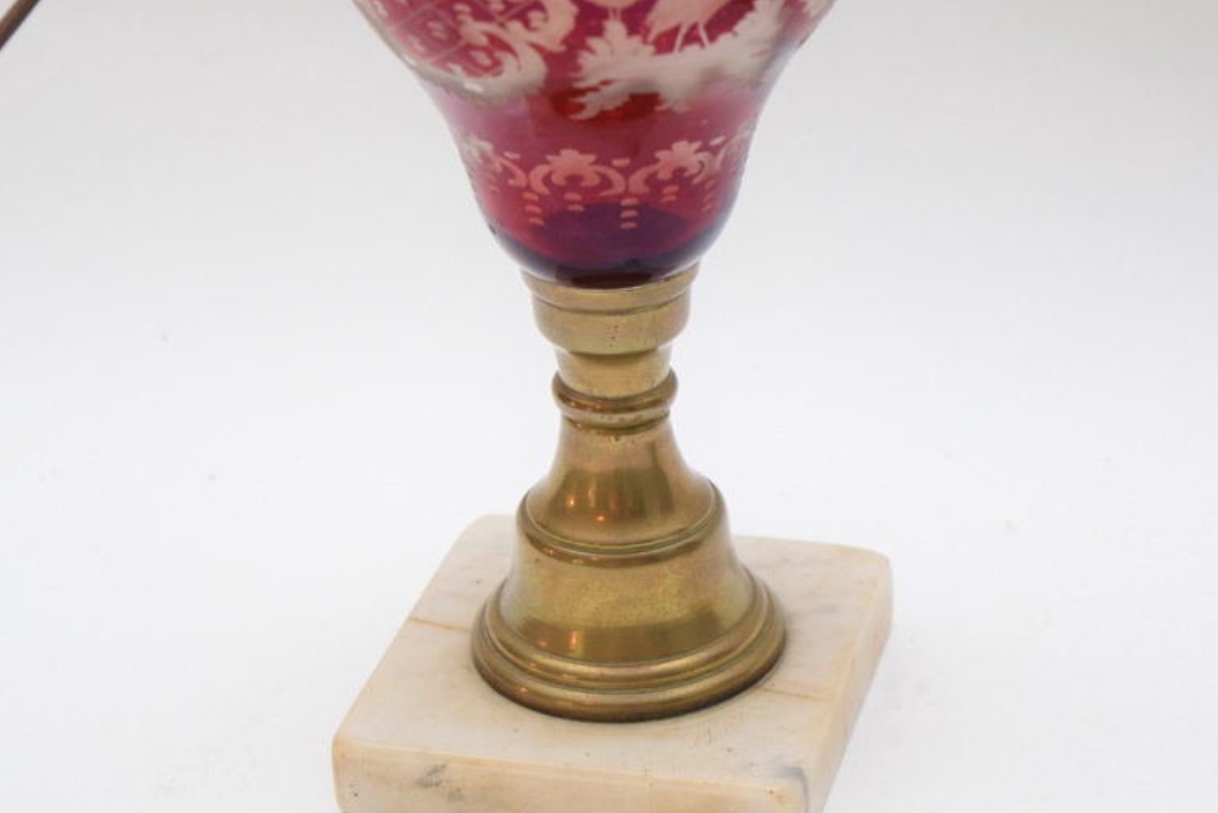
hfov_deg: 18.6
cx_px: 638
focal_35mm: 110
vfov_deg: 12.5
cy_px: 461
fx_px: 3712
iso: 1250
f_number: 5.6
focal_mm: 55
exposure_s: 1/60
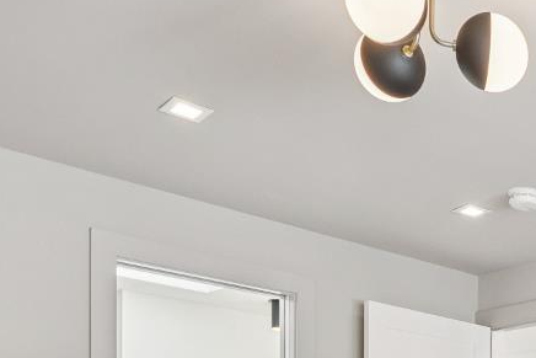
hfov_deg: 30.7
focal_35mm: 55
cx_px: 644
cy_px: 502
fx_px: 819
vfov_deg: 21.5
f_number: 8
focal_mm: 16
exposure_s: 1/80
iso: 640
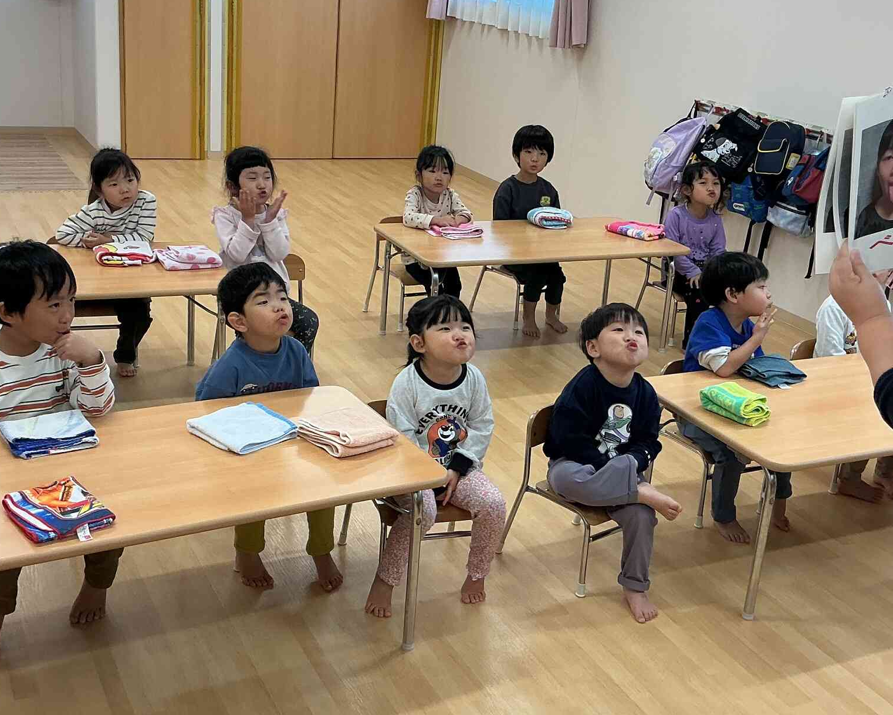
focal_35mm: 45
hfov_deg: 41.1
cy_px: 338
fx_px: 1189
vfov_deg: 33.4
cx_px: 467
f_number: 1.8
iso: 50
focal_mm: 3
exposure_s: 1/120
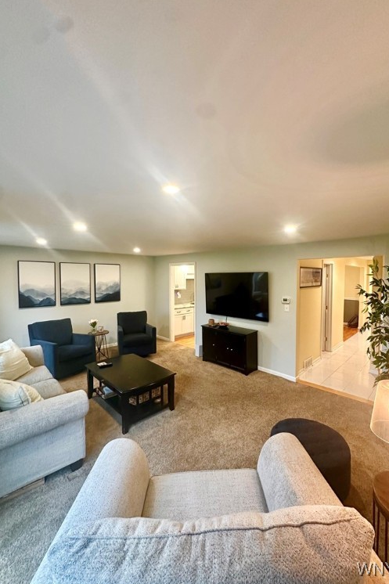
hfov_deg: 77.1
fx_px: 243
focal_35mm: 15
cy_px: 286
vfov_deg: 100.4
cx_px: 213
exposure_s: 1/60
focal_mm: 2.22
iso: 400
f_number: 2.2
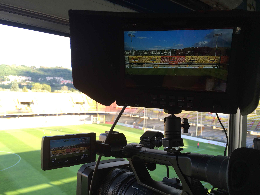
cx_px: 130
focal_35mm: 29
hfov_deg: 61.7
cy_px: 98
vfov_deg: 48.2
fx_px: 218
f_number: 2.2
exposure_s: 1/193
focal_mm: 4.15
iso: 32
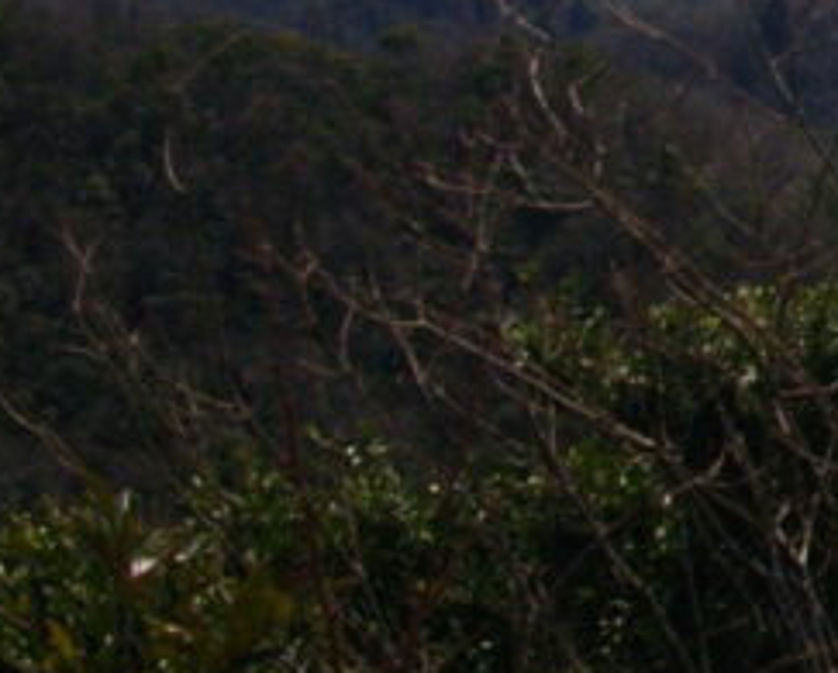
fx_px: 3774
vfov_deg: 10.0
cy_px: -142
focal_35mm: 152
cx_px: 1521
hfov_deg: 11.7
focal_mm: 6.2
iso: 100
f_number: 5.6
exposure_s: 1/800
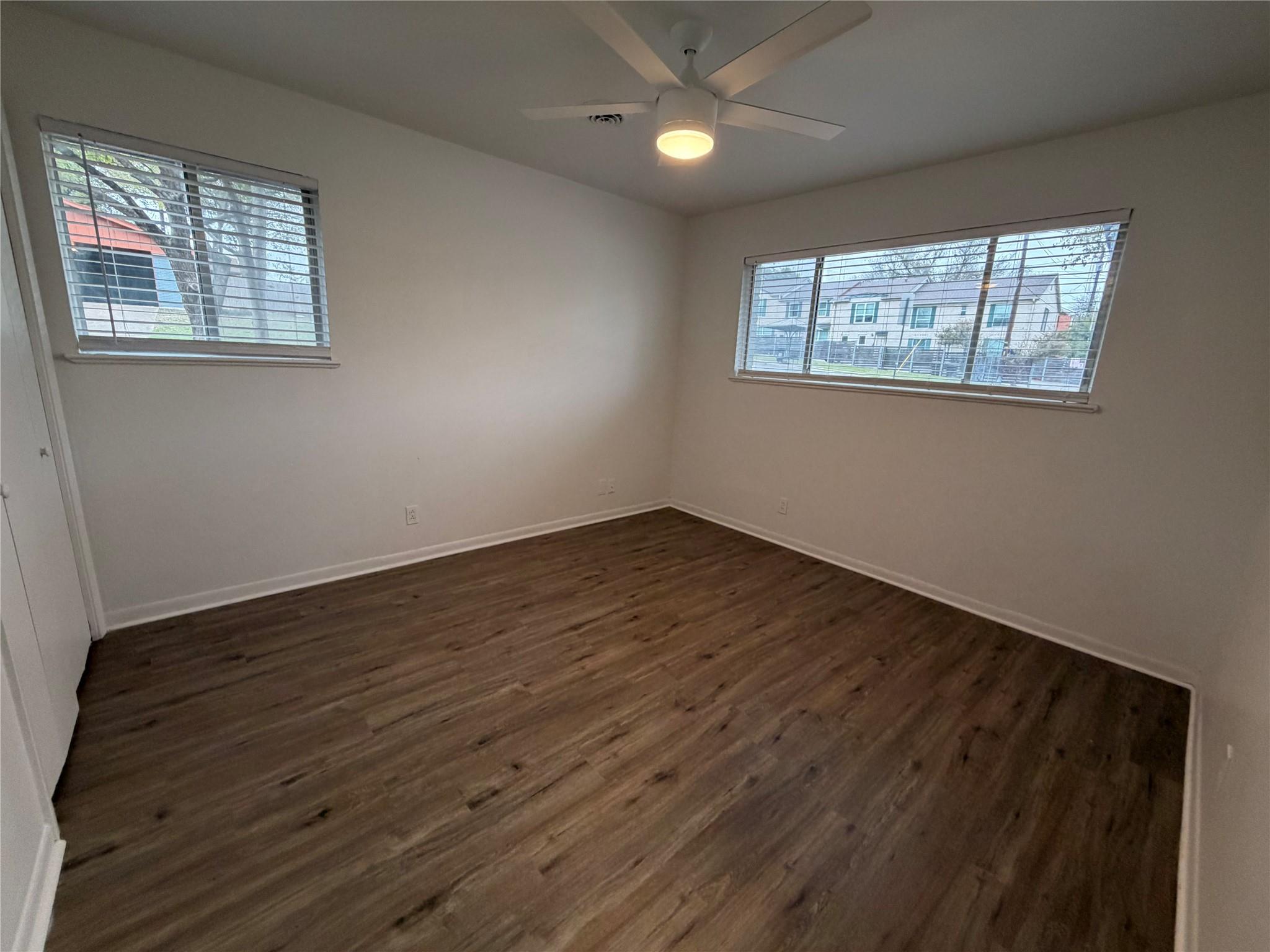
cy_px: 476
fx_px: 514
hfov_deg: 102.1
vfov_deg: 85.7
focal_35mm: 14
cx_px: 635
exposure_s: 1/120
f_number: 2.2
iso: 250
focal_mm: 2.22
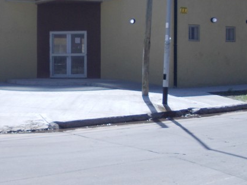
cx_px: 74
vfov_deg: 21.0
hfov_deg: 27.5
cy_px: 72
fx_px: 499
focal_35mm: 70
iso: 80
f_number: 6.2
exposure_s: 1/250
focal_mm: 5.3
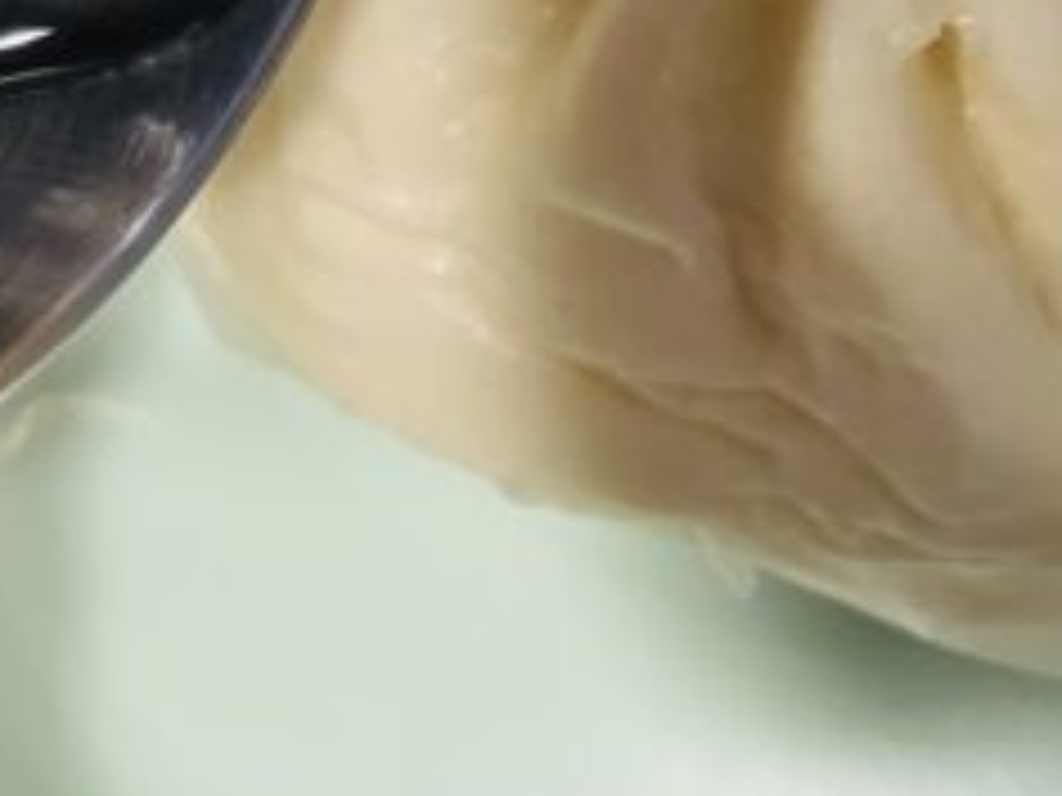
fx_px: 2546
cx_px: 788
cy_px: 16
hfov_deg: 23.3
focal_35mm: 83
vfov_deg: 17.4
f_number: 1.8
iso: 200
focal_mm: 3.99
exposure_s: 1/50
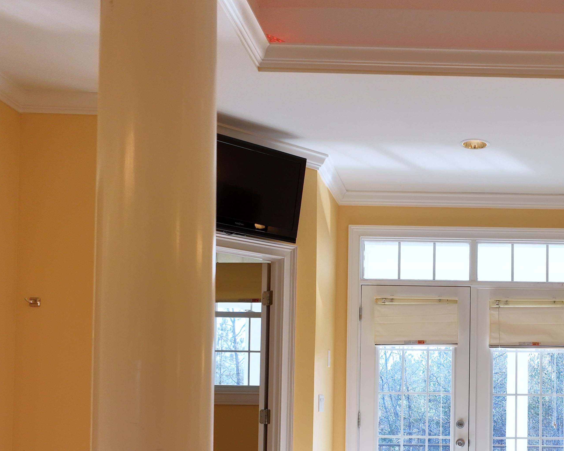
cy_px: 398
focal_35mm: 48
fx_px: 801
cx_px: 478
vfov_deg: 30.2
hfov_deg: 36.9
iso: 300
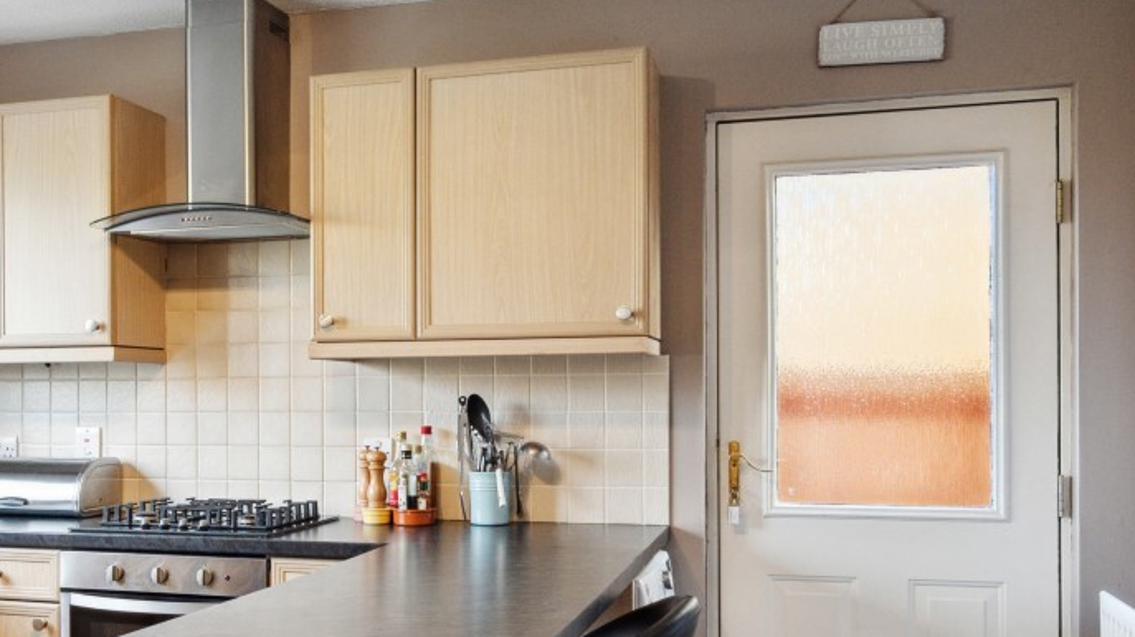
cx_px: 383
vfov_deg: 28.2
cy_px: 396
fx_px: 1264
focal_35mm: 42
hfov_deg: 47.6
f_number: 8
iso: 800
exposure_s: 1/25
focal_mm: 16
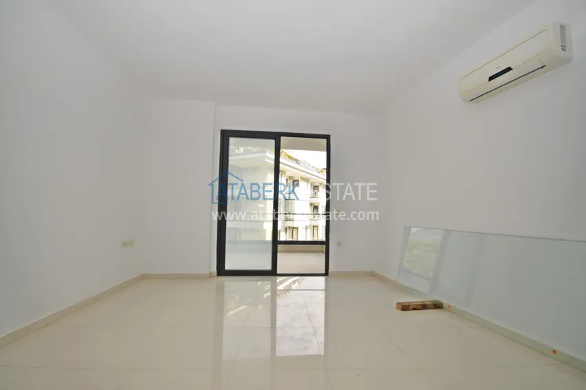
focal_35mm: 15
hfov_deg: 100.4
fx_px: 244
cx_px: 293
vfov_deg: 77.3
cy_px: 195
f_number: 5.6
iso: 100
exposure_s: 1/125
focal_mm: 10
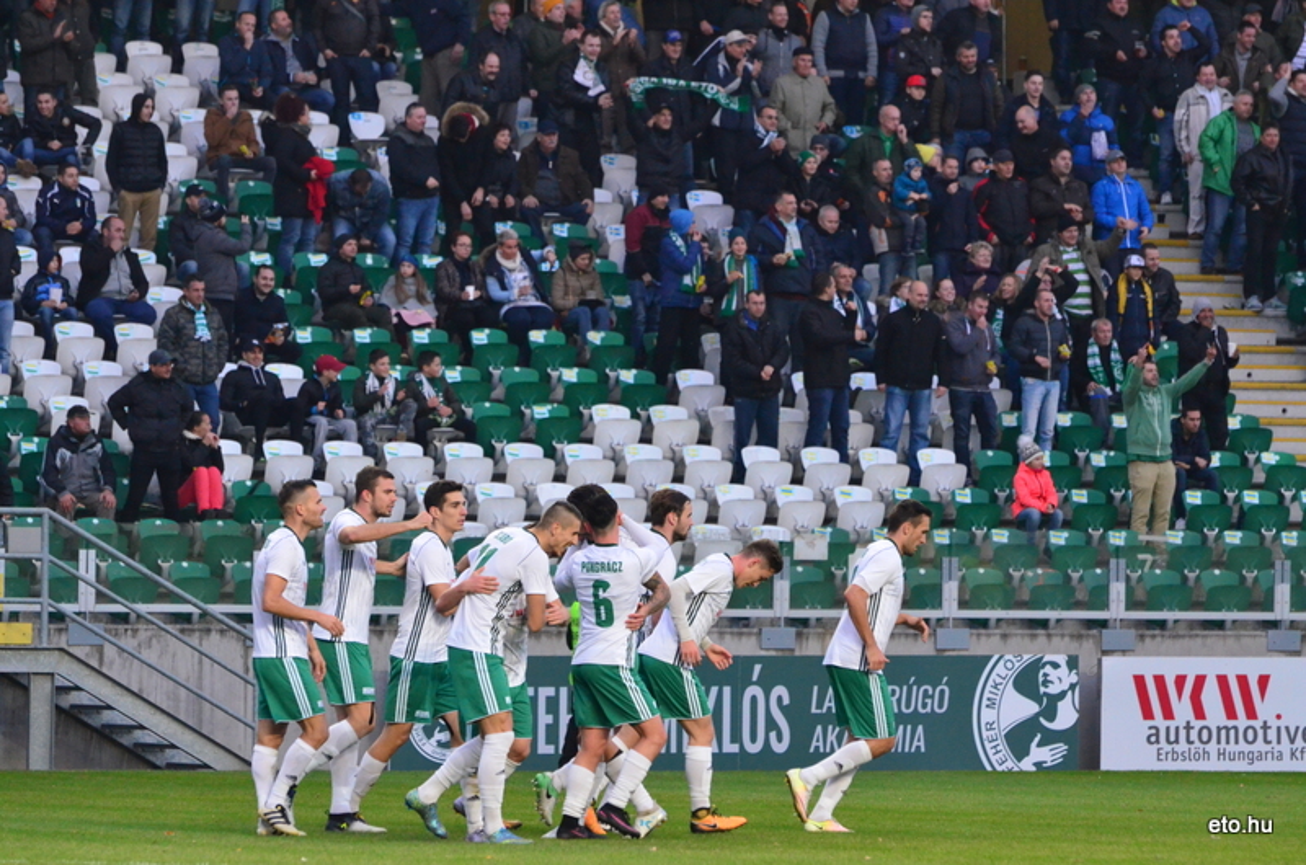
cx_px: 653
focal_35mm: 292
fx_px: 10590
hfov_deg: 7.1
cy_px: 432
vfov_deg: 4.7
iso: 3200
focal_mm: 195
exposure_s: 1/640
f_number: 5.6
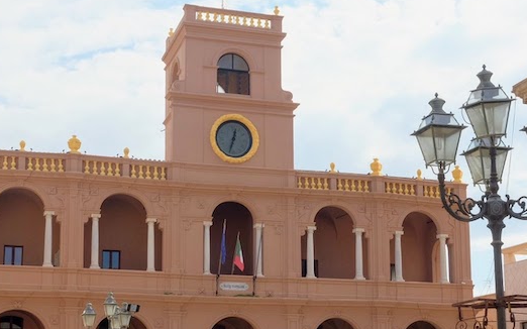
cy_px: 254
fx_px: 919
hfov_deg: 32.0
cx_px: 228
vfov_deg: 20.1
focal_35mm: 64
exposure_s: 1/280
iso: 800
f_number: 14
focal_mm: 27
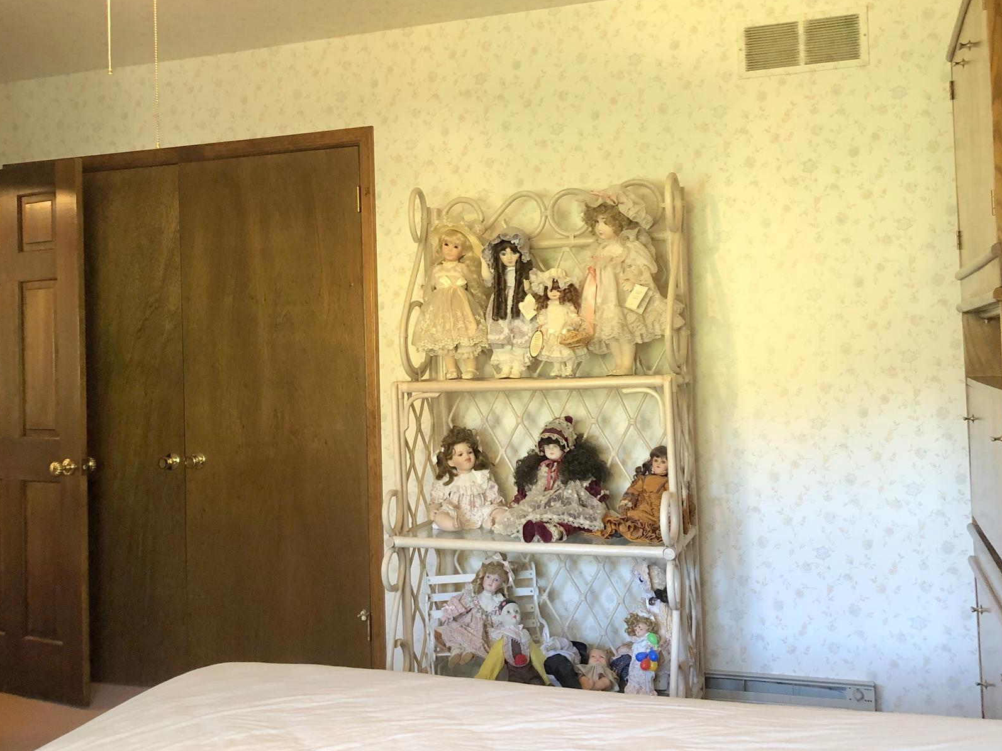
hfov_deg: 51.2
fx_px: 1042
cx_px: 445
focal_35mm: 36
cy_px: 344
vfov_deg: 39.6
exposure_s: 1/15
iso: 100
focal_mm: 3.99
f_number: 1.8
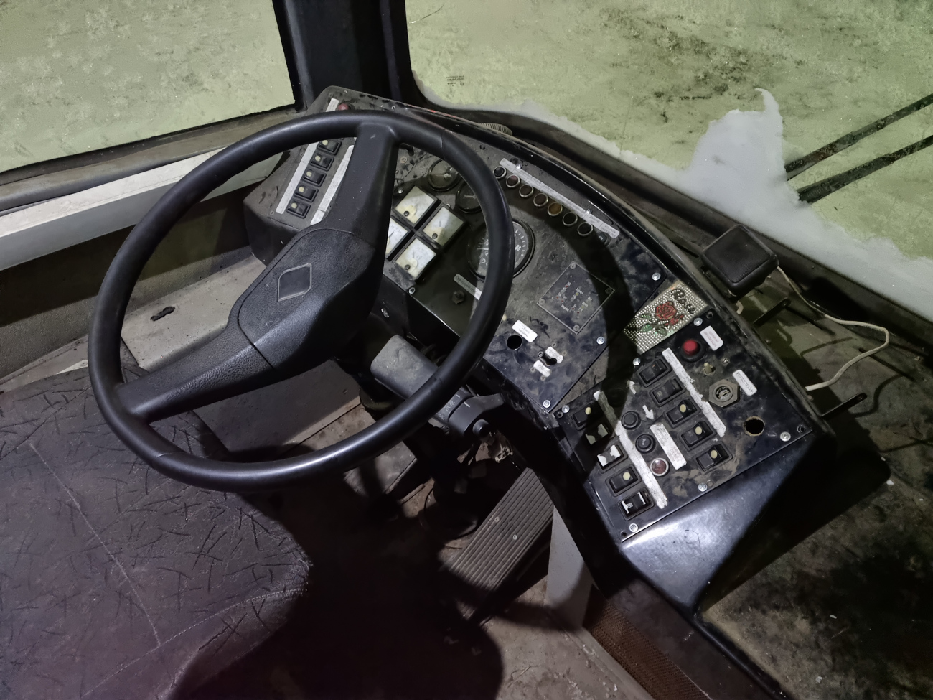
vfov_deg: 51.4
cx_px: 466
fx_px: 728
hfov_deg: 65.3
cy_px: 350
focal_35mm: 27
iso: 1600
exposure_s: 1/13
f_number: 2
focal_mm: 5.9
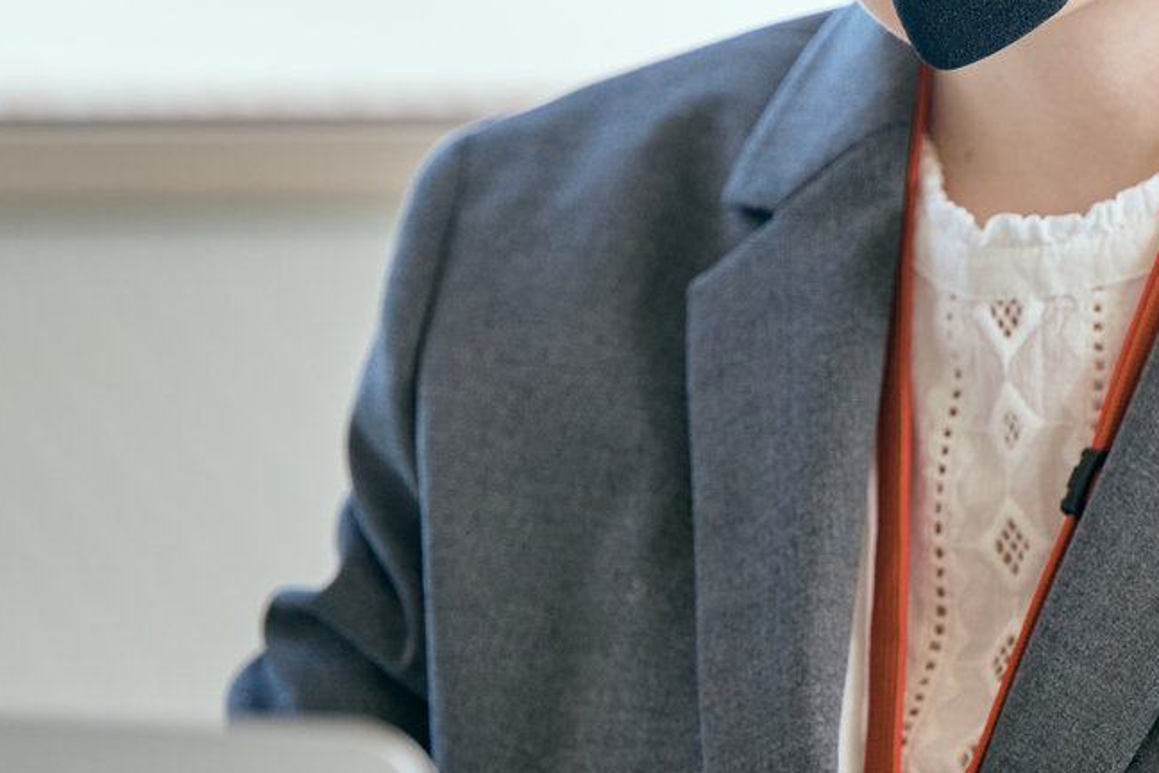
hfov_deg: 4.0
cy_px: 341
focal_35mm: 509
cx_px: 1136
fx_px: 16386
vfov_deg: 2.7
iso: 280
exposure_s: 1/250
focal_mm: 165
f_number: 2.8
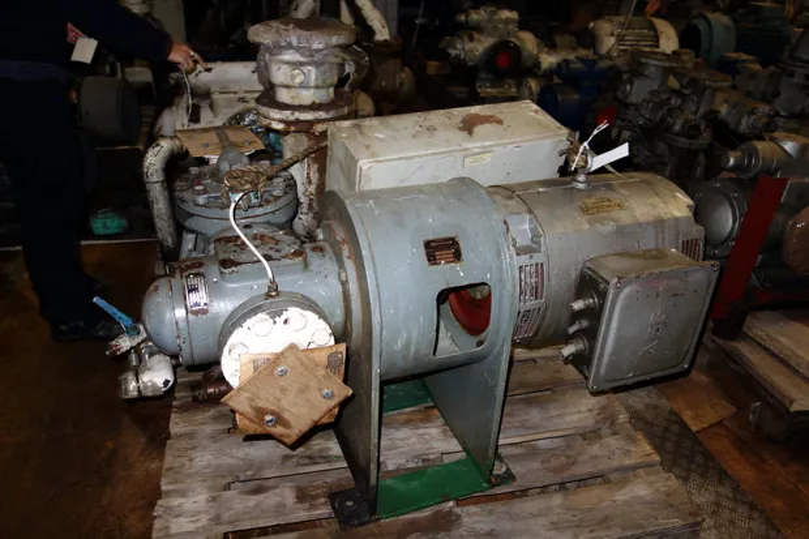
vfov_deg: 46.4
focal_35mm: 28
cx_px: 404
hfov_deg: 65.5
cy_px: 270
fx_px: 629
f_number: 1.8
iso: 200
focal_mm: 10.4
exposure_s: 1/30
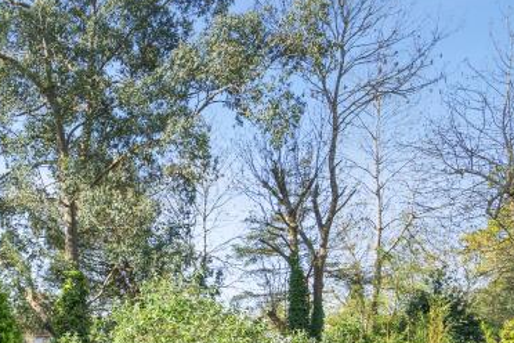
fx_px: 628
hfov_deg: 38.5
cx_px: -21
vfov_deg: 28.6
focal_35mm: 44
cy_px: 345
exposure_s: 1/40
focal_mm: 16
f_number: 8
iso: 100
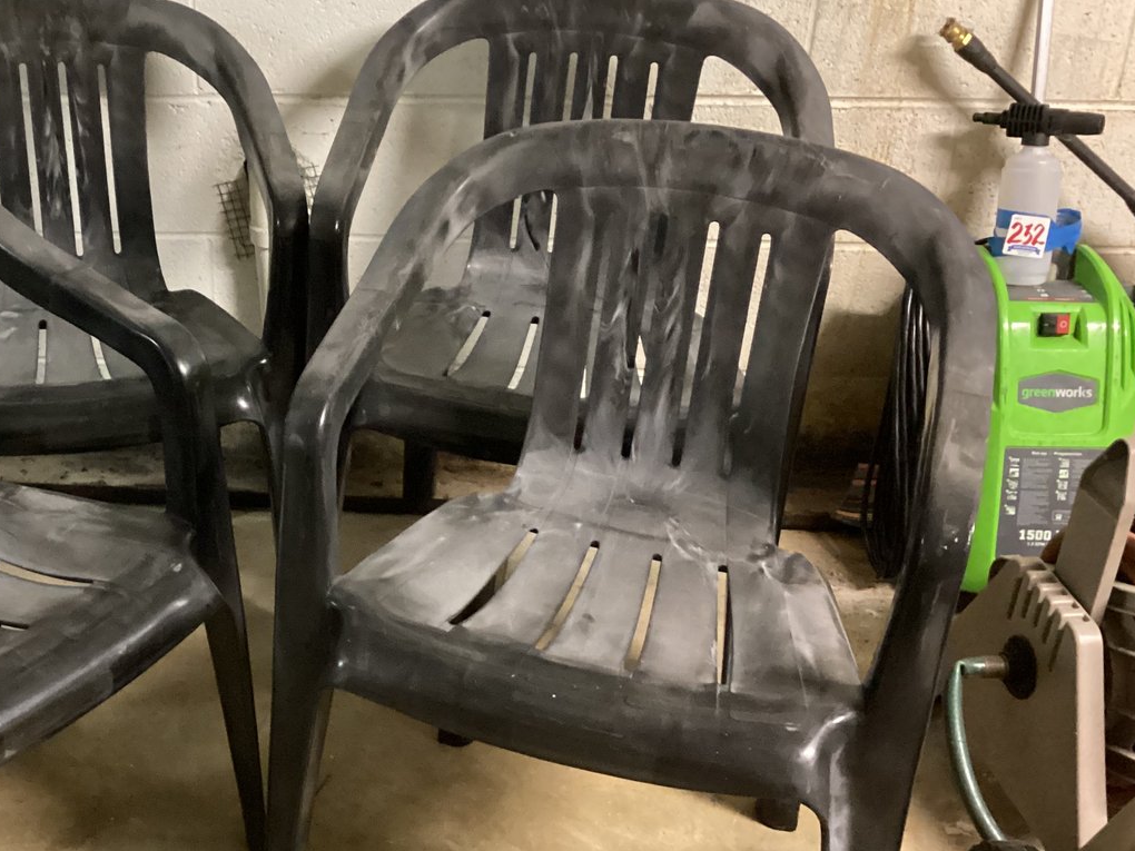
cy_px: 433
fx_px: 1508
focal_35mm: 46
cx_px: 312
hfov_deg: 40.3
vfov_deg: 31.5
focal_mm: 3.3
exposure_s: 1/24
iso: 800
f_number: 2.4
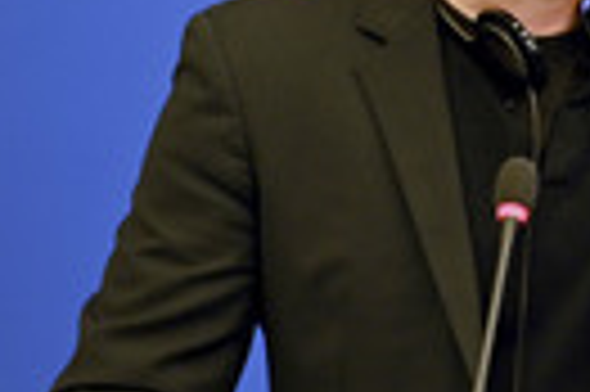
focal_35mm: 466
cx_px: 975
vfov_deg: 2.9
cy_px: 32
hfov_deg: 4.4
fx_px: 7628
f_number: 2.8
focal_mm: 135
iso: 640
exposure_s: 1/160
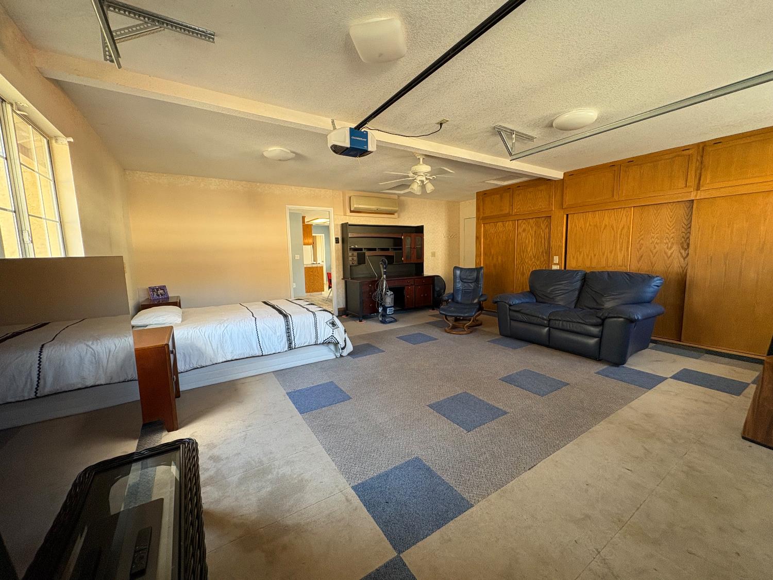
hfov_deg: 102.1
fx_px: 313
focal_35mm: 14
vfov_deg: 85.7
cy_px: 290
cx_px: 386
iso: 200
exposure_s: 1/60
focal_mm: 2.22
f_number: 2.2
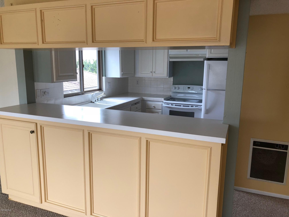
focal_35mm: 28
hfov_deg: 63.4
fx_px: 234
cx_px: 144
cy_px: 108
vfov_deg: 49.7
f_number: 1.8
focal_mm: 4
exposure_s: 1/40
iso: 20
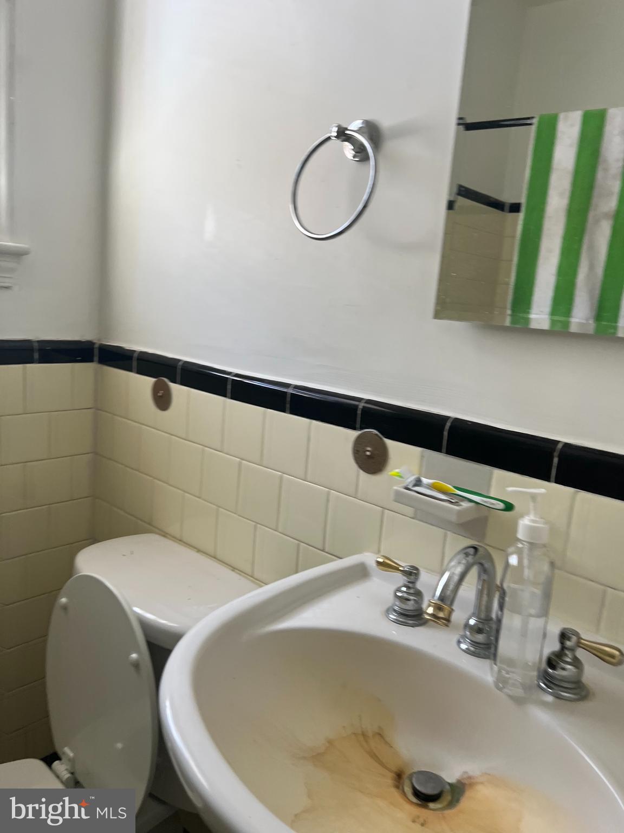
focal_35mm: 26
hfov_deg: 53.1
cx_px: 312
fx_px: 625
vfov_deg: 67.3
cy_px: 416
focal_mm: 5.7
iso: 125
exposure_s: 1/121
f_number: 1.5
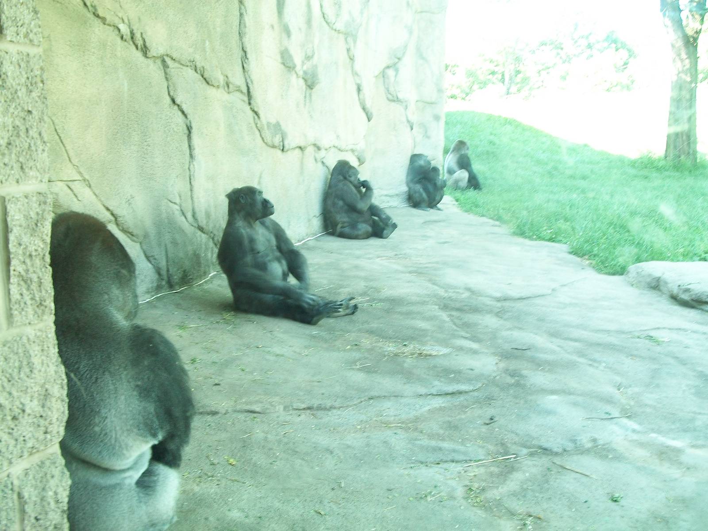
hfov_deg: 46.8
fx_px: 818
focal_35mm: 40
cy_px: 266
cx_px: 354
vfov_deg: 36.0
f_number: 3.2
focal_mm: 7.1
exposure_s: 1/13
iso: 80
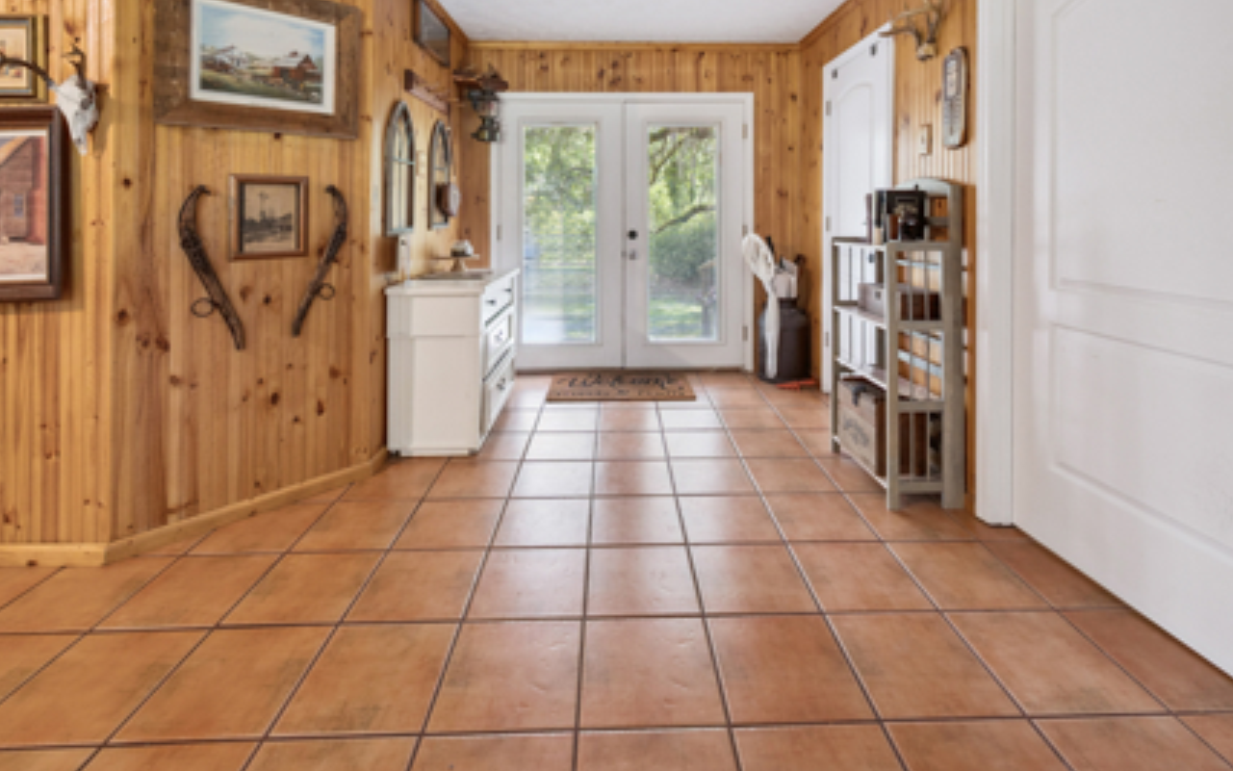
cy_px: 344
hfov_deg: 101.5
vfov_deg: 74.6
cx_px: 622
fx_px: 504
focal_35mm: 15
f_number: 8
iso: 400
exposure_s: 1/25
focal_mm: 14
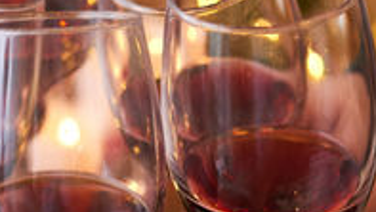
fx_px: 2693
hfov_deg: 8.0
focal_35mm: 270
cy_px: 165
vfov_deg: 4.5
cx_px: 110
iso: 640
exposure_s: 1/125
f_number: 2.8
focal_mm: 60
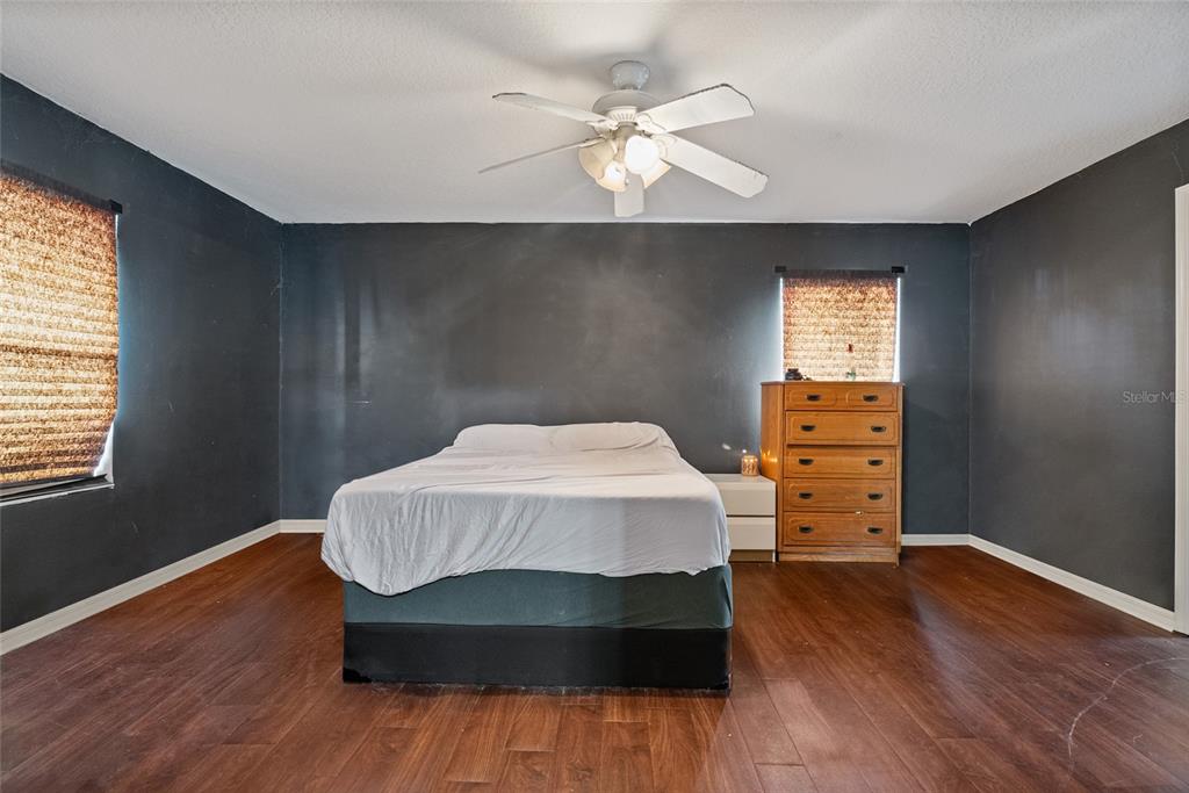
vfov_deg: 73.8
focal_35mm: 16
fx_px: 528
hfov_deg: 96.7
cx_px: 594
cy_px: 396
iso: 400
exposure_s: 2
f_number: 8
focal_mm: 16
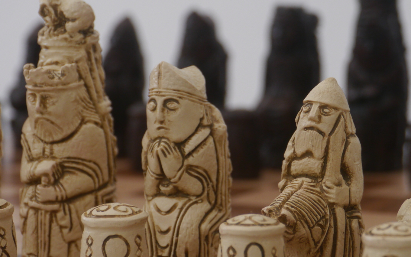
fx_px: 2095
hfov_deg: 11.2
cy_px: 141
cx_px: 229
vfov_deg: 7.0
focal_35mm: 187
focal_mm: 61
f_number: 5.7
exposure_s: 1/125
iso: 400
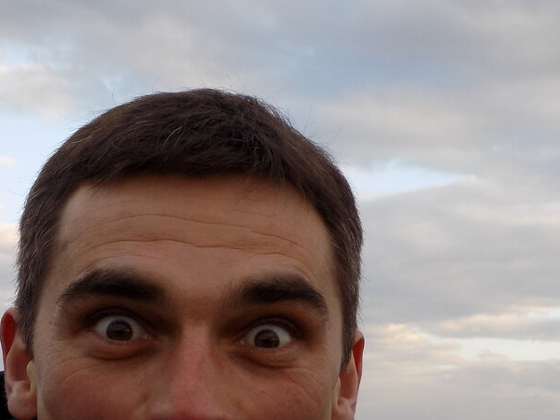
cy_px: 411
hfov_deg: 26.0
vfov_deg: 19.4
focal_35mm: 74
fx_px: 1197
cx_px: 422
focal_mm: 6.6
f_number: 3.5
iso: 80
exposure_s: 1/125
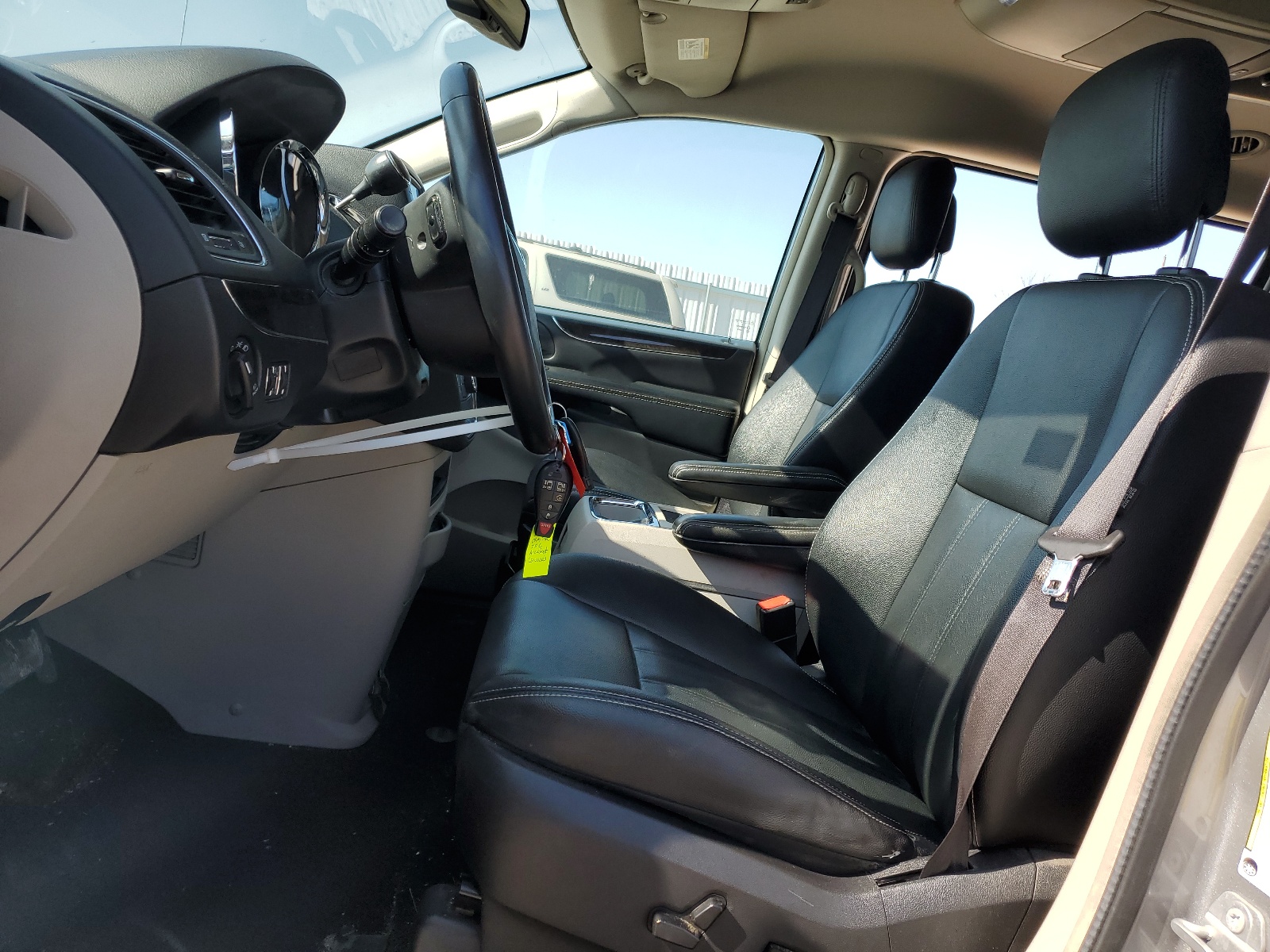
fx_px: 954
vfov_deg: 53.1
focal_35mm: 26
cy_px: 476
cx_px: 635
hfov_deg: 67.3
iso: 50
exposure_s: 1/1000
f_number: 1.5
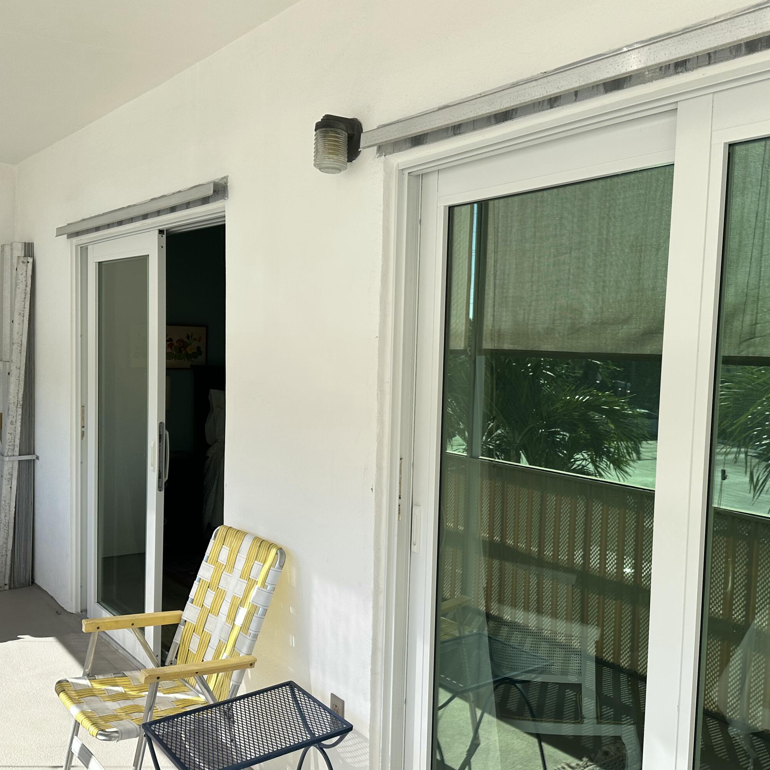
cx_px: 418
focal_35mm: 32
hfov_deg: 51.0
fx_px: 805
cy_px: 406
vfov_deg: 51.1
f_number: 1.78
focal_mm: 6.86
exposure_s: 1/1357
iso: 80
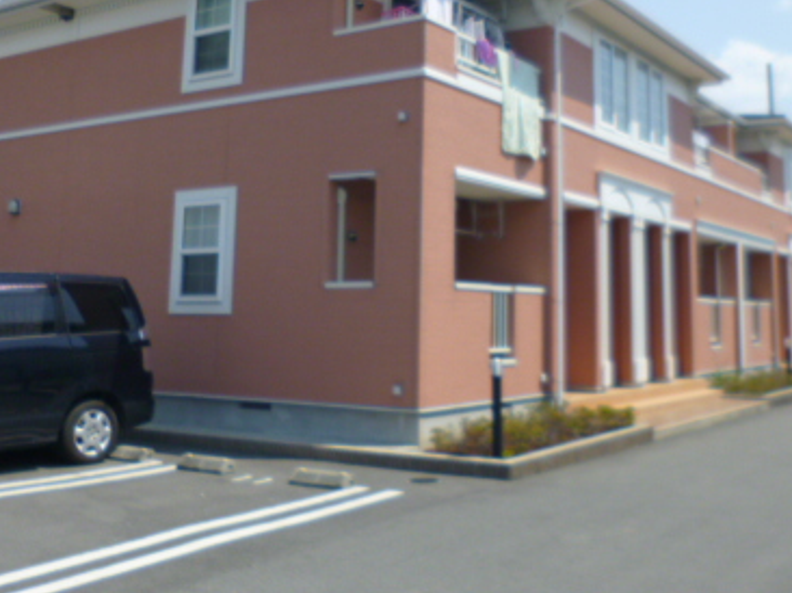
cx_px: 498
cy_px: 134
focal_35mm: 42
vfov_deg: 33.5
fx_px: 960
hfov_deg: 44.4
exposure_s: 1/125
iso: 100
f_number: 9
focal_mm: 4.3
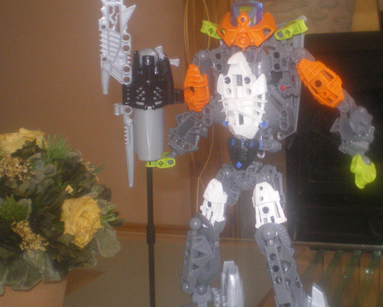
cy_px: 152
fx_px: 623
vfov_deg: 27.6
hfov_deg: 34.0
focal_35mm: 55
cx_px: 238
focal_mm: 6.3
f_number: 3.1
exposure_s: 1/30
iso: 400
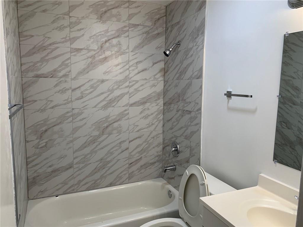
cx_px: 152
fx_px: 228
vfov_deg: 53.1
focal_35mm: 26
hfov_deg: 67.3
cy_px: 114
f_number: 1.8
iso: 64
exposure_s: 1/120
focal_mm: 4.25
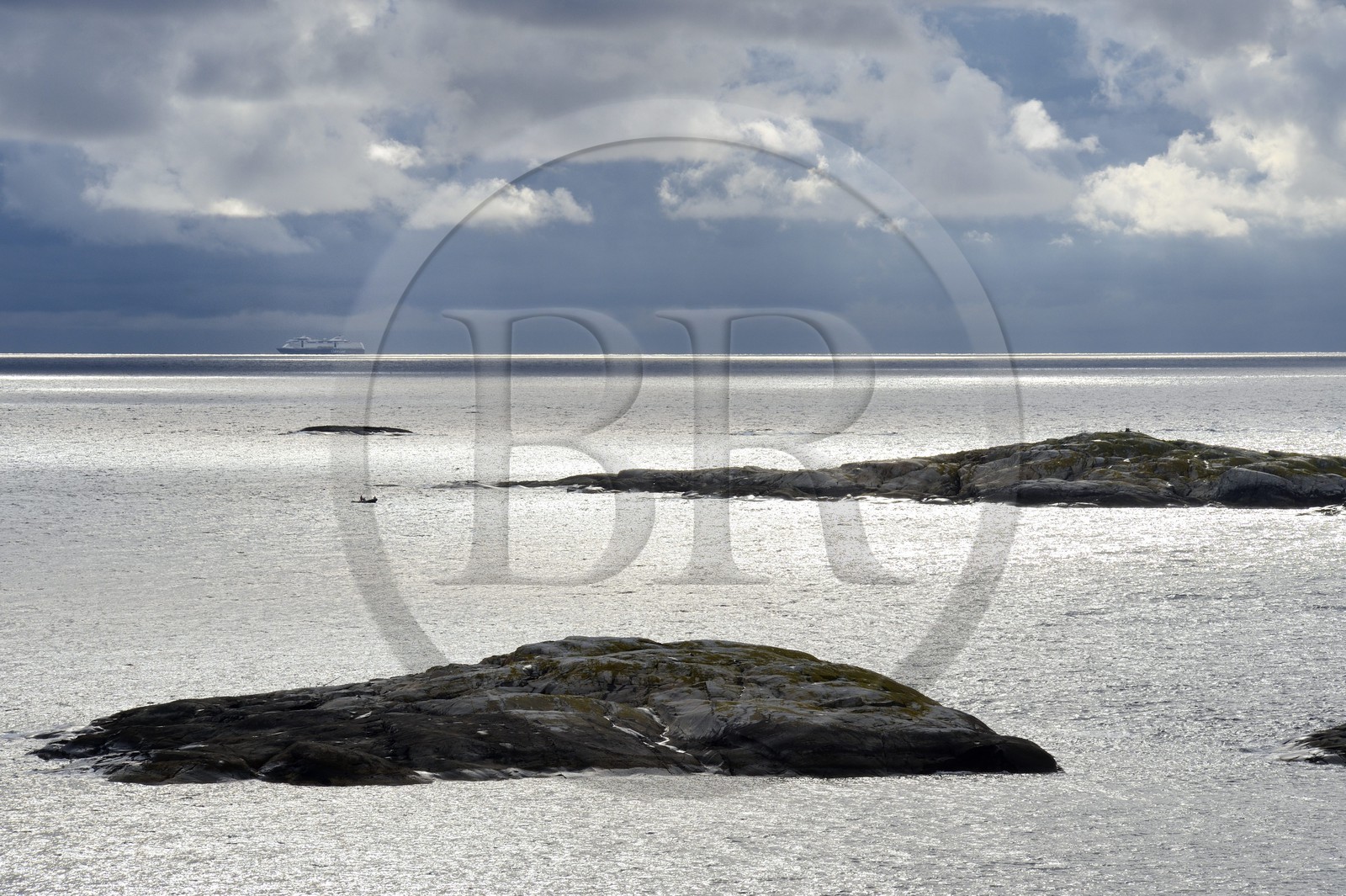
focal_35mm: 200
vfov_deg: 6.9
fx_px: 7474
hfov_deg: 10.3
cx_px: 673
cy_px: 448
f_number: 20
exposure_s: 1/320
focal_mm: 200
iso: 200
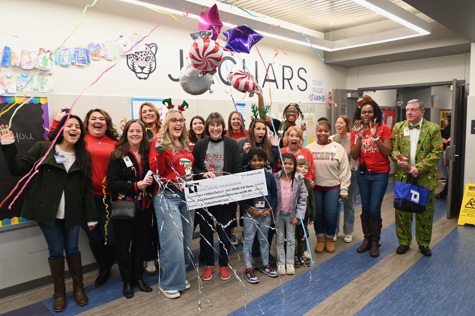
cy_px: 158
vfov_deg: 47.9
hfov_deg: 67.4
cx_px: 238
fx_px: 356
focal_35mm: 27
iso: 1600
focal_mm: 27
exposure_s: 1/400
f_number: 2.8
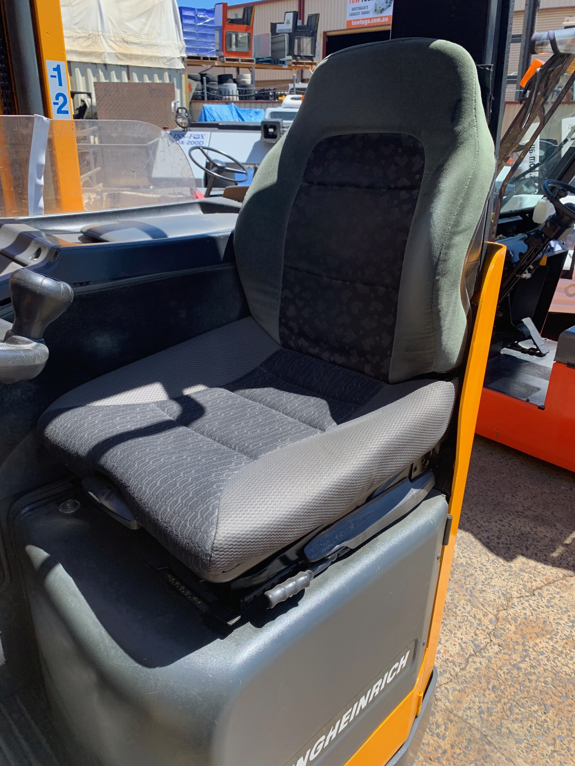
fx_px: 576
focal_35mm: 26
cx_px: 288
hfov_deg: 53.1
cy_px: 383
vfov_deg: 67.3
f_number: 1.8
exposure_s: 1/669
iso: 25
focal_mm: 4.25
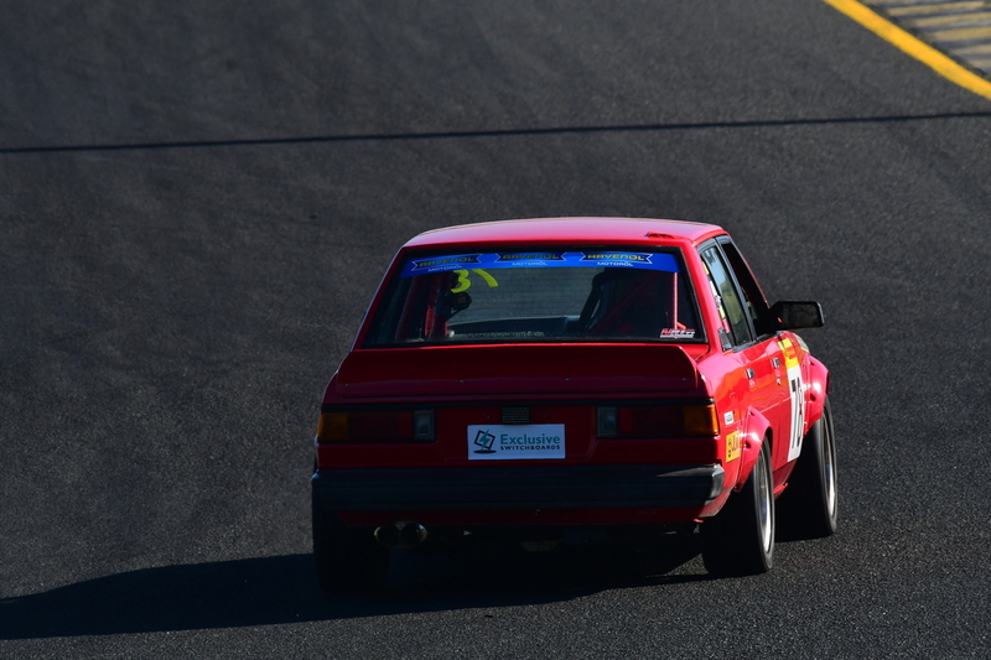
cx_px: 496
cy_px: 330
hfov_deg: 2.8
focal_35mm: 750
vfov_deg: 1.8
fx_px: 20640
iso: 500
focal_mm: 500
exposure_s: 1/640
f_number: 11
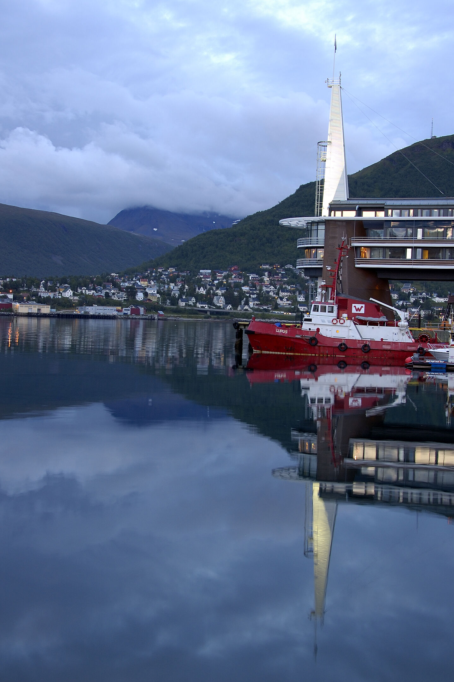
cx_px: 224
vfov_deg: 38.5
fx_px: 977
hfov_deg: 26.2
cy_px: 332
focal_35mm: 52
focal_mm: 31
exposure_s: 1/1.3
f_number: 8
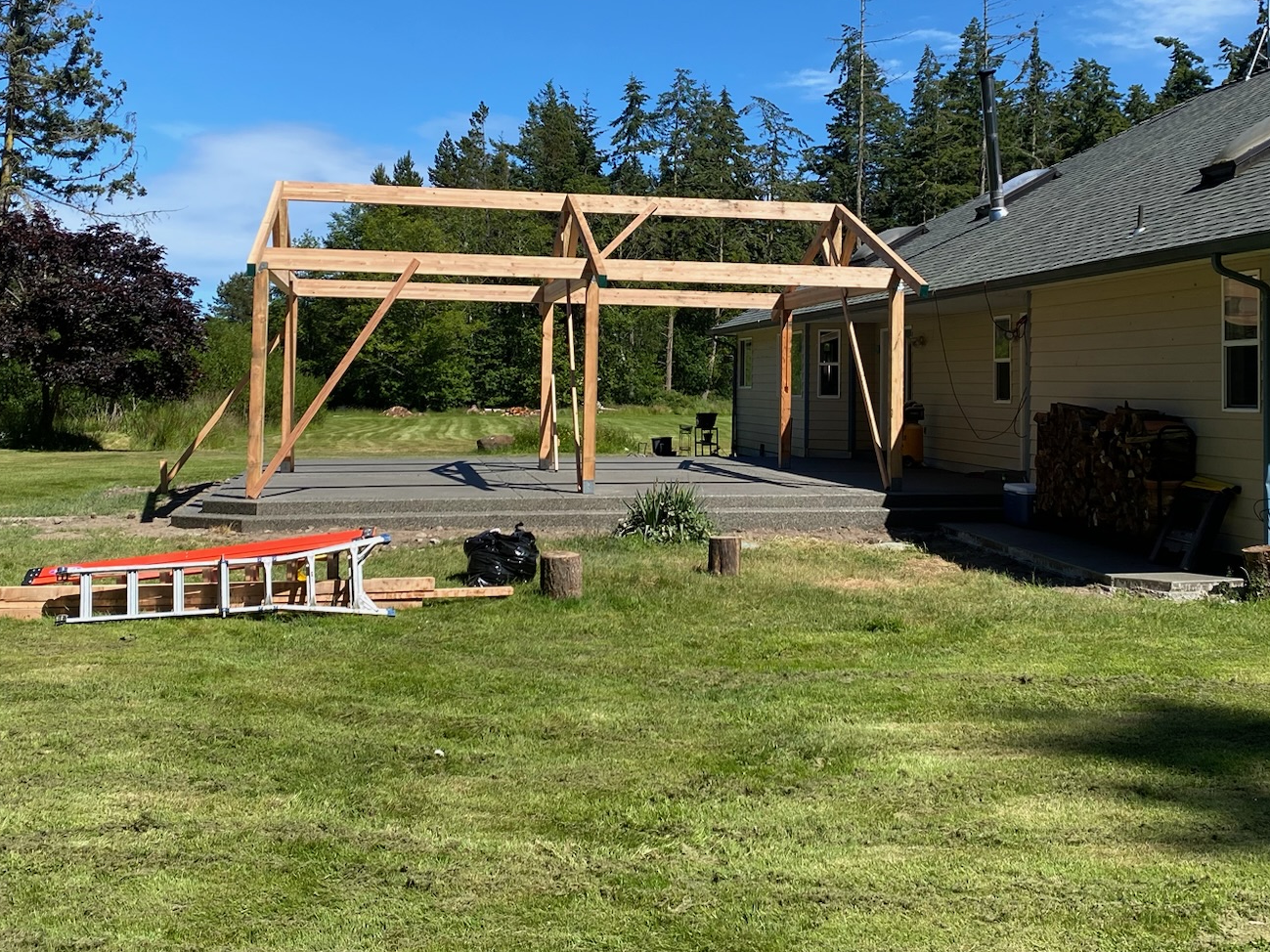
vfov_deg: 34.8
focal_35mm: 41
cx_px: 674
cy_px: 322
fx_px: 1504
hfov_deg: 45.8
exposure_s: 1/2315
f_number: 1.8
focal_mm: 4.25
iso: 32
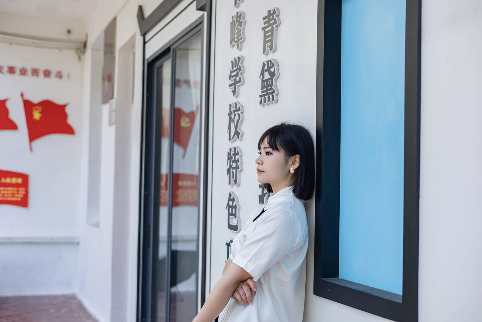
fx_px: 669
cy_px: 161
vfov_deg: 27.0
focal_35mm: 50
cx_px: 241
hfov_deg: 39.6
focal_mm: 50
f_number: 3.2
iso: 125
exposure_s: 1/400
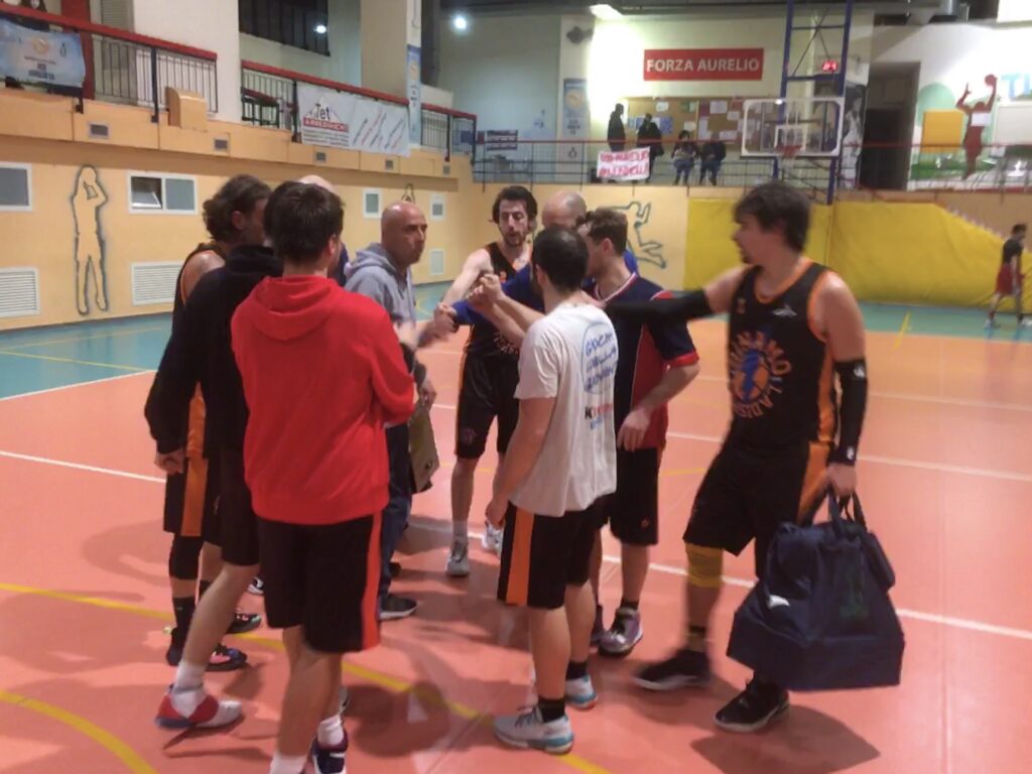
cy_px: 387
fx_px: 865
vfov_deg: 48.2
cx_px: 516
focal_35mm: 29
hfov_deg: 61.7
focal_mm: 4.15
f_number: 2.2
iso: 100
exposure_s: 1/17
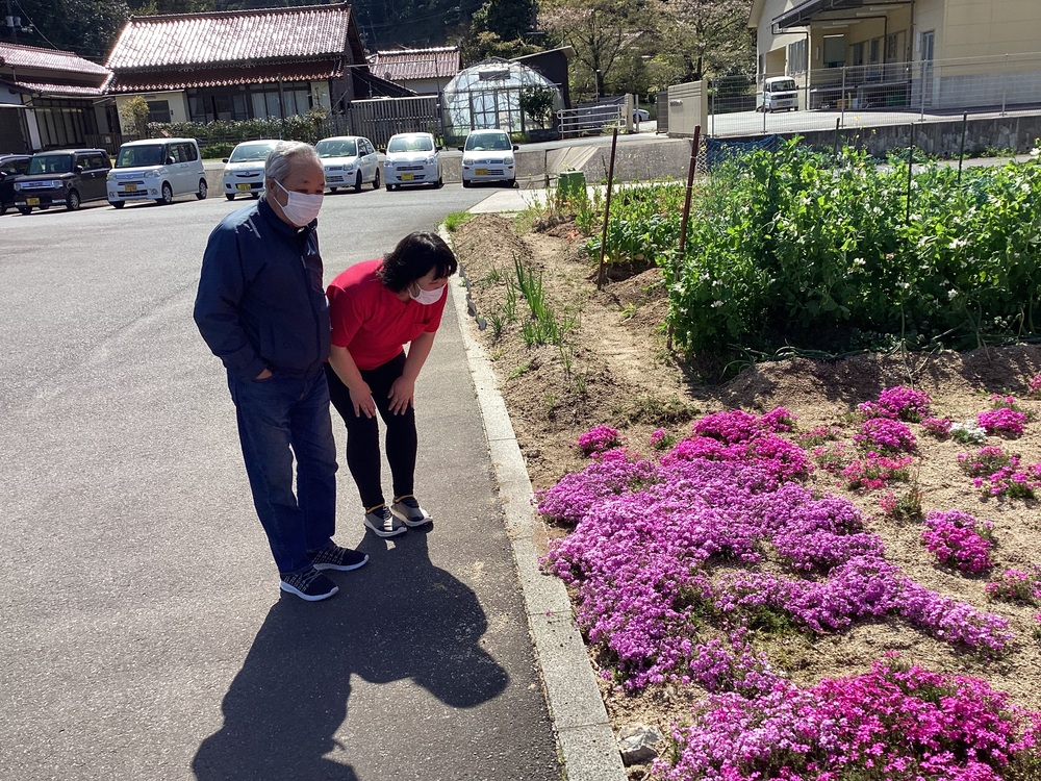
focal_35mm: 31
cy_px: 390
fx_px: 932
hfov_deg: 58.4
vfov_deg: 45.4
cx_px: 520
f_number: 2.4
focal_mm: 3.3
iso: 25
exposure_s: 1/876
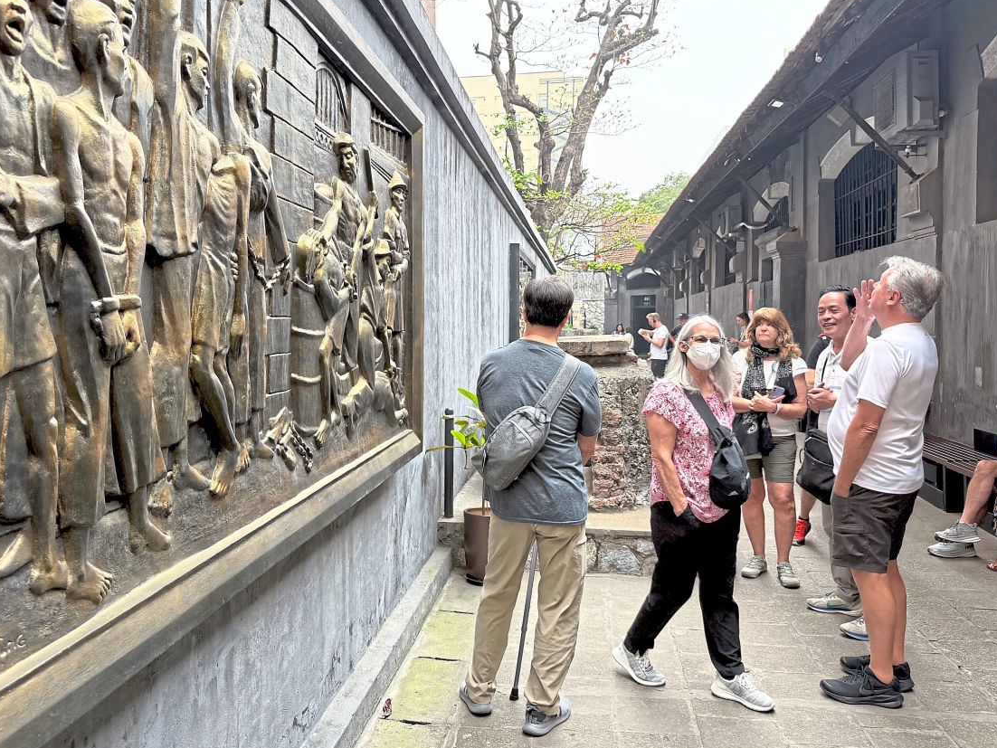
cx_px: 454
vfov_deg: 51.4
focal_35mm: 27
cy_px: 357
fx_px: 778
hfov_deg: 65.2
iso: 125
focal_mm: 6.76
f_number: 1.78
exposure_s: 1/215
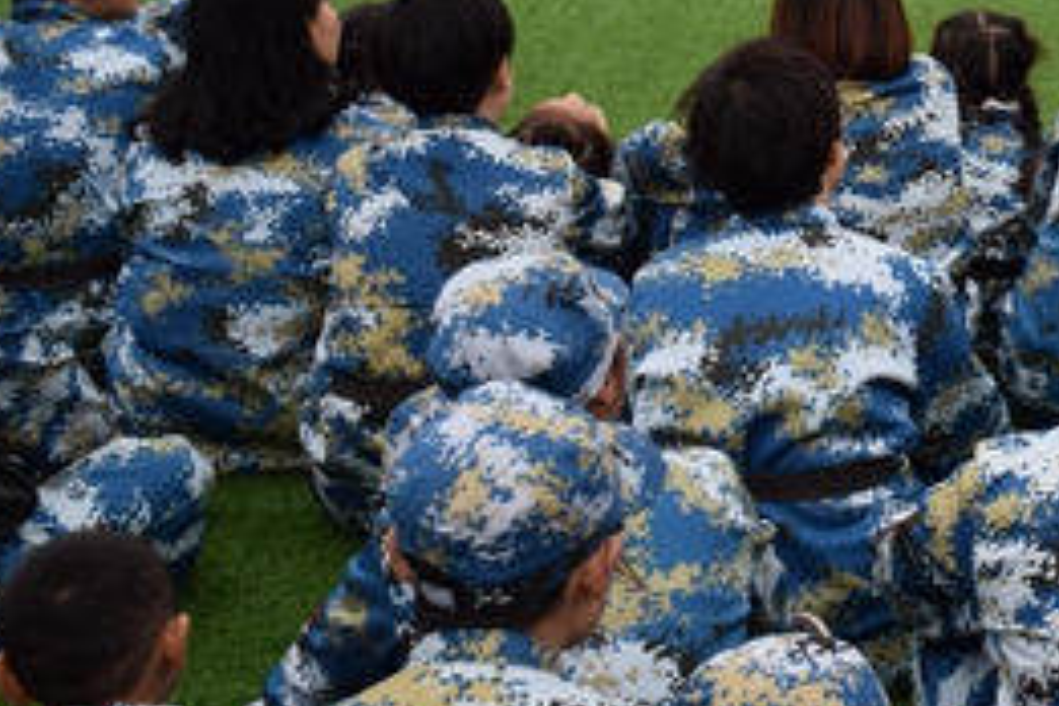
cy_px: -164
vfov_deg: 9.8
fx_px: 4059
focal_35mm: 138
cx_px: 1497
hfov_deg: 14.1
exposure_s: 1/125
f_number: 5.6
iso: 400
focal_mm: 30
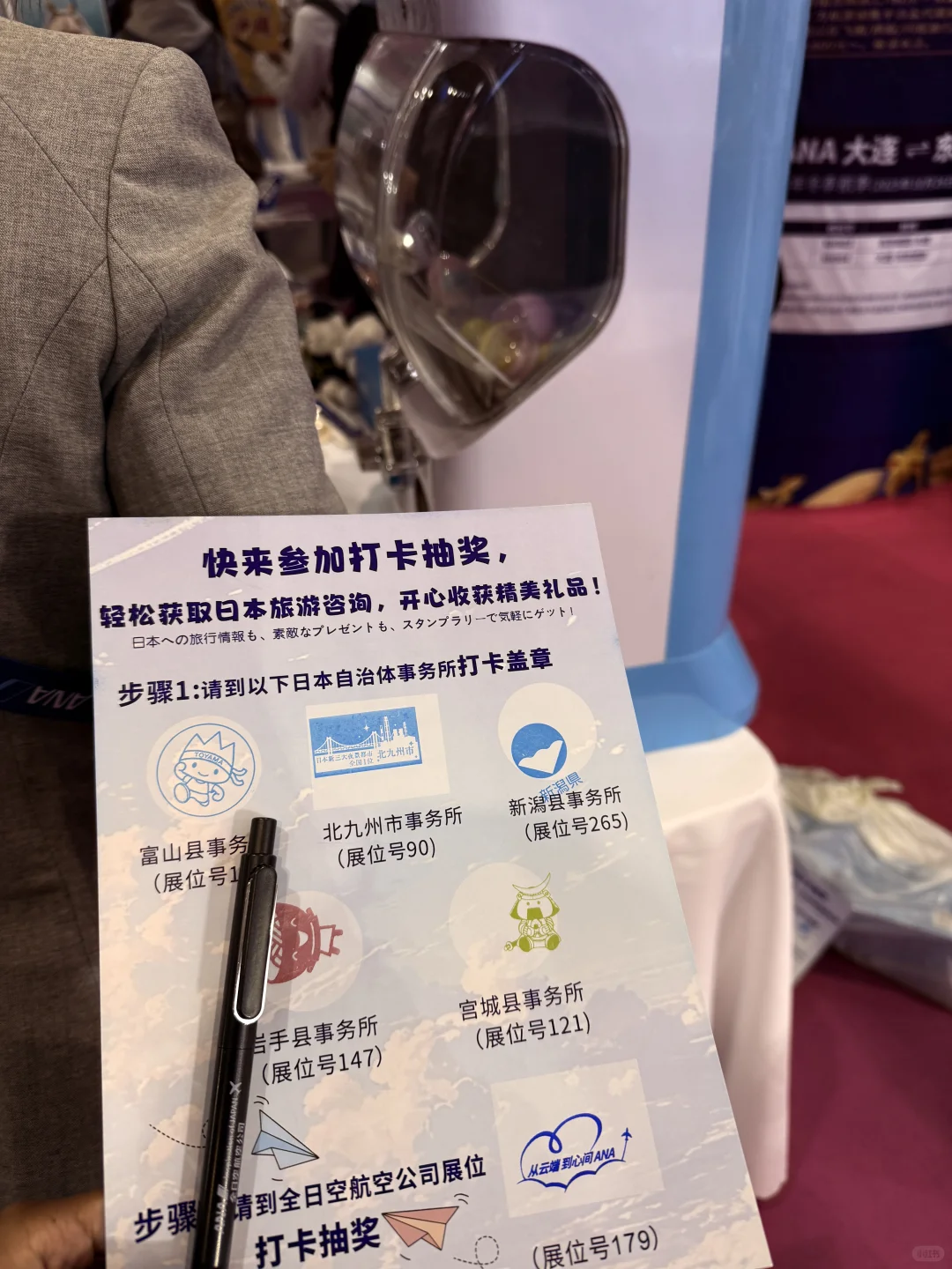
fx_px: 880
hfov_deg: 56.8
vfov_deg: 71.6
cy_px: 634
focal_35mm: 24
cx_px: 476
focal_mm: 6.76
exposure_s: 1/100
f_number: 1.78
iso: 160
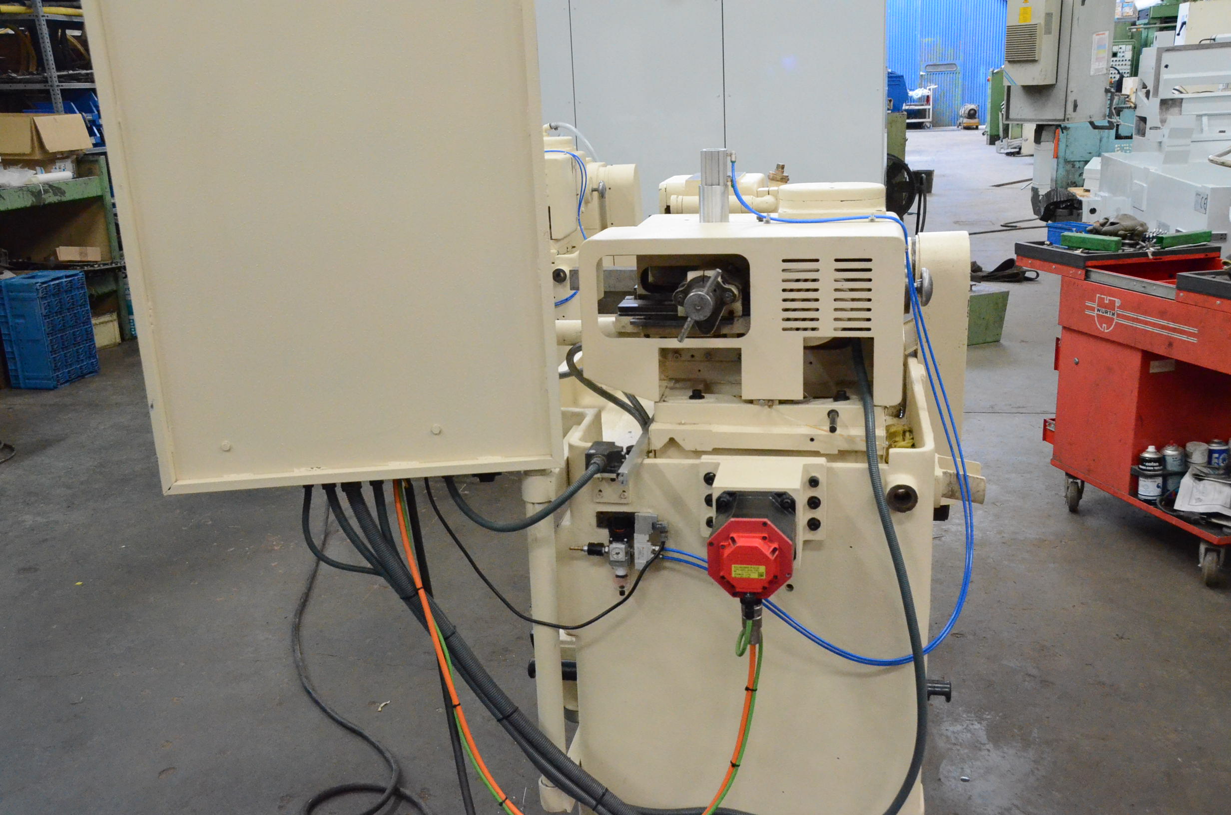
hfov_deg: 57.3
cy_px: 408
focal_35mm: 33
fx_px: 1126
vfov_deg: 39.8
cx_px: 616
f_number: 5.6
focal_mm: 22
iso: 6400
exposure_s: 1/125
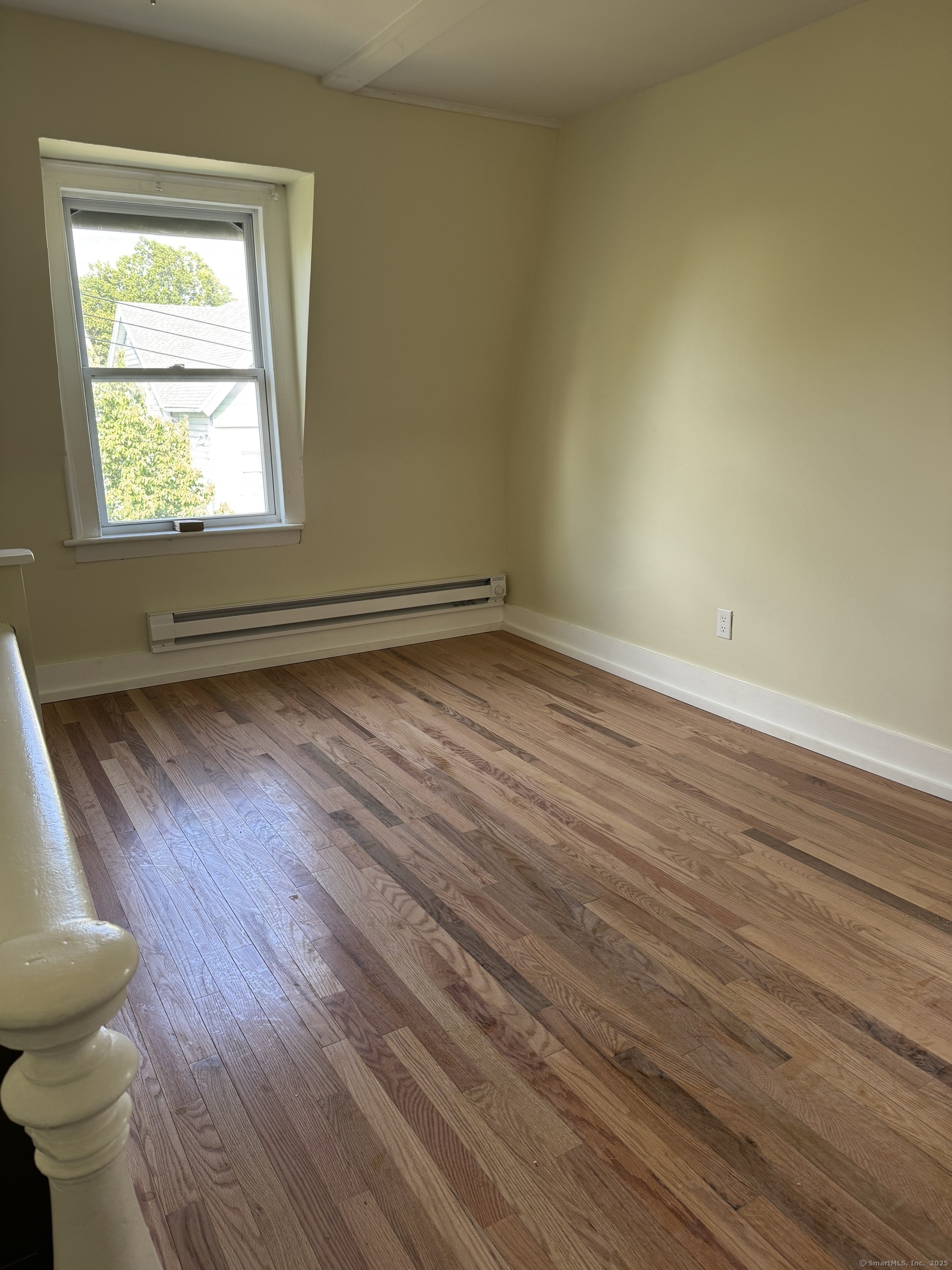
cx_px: 476
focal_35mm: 24
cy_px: 635
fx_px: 880
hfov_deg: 56.8
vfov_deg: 71.6
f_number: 1.78
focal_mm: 6.76
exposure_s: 1/121
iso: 125
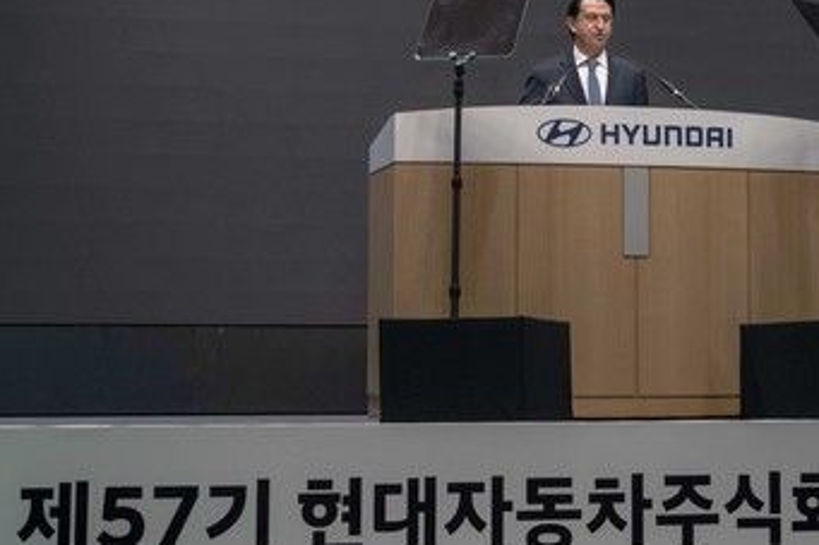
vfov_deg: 15.5
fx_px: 2001
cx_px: 603
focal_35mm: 88
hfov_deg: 22.9
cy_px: 175
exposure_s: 1/160
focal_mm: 50
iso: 1600
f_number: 6.3
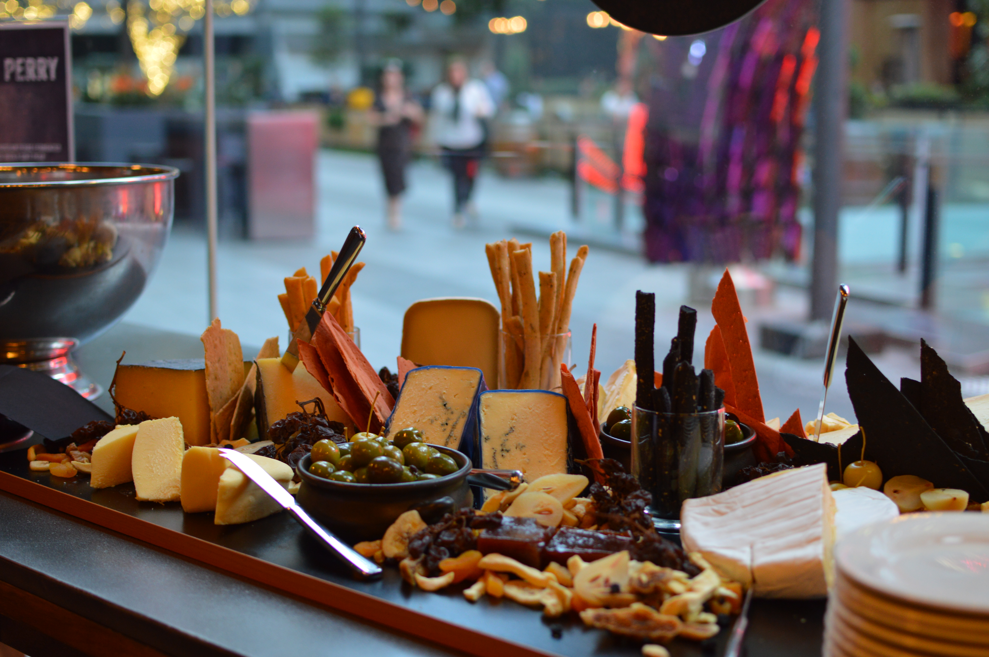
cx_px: 494
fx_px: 1441
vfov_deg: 25.7
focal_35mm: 52
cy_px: 328
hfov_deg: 37.9
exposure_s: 1/60
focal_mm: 35
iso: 400
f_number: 2.5
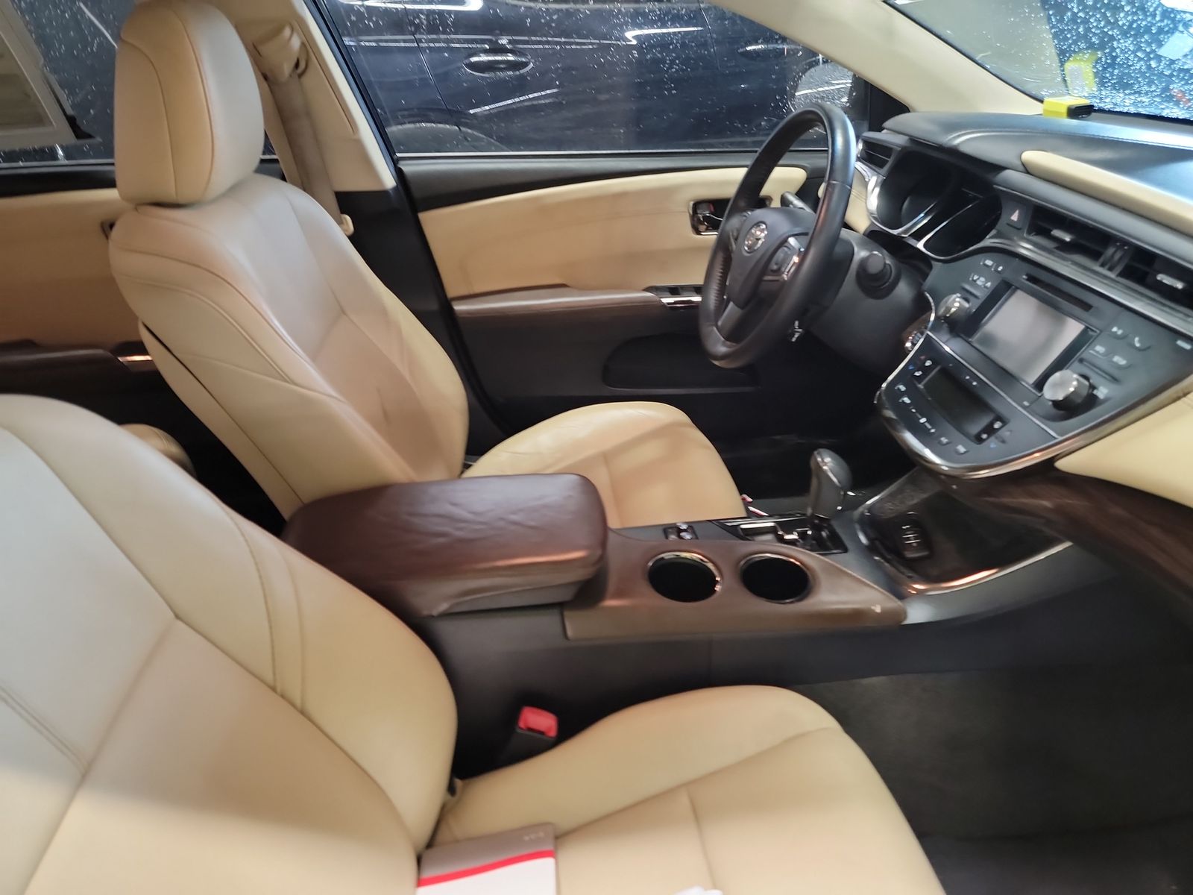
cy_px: 448
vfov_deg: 56.8
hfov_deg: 71.6
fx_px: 827
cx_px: 596
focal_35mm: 24
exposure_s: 1/17
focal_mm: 6.7
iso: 857
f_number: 1.8
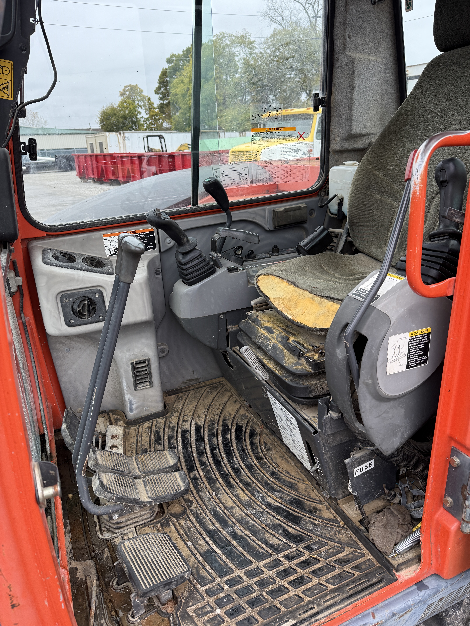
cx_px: 235
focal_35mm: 24
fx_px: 434
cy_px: 313
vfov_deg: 71.6
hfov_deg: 56.8
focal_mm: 6.76
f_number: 1.78
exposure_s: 1/532
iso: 100
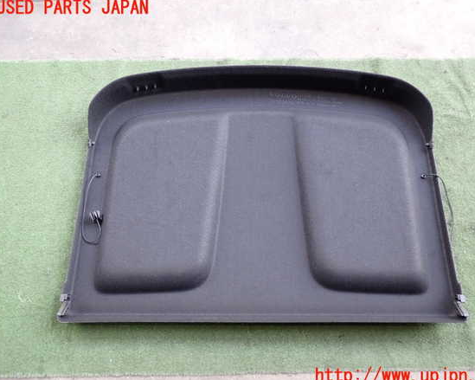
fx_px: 450
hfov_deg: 55.6
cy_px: 192
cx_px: 251
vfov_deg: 45.8
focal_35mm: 32
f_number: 2.3
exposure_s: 1/60
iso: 200
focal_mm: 5.4
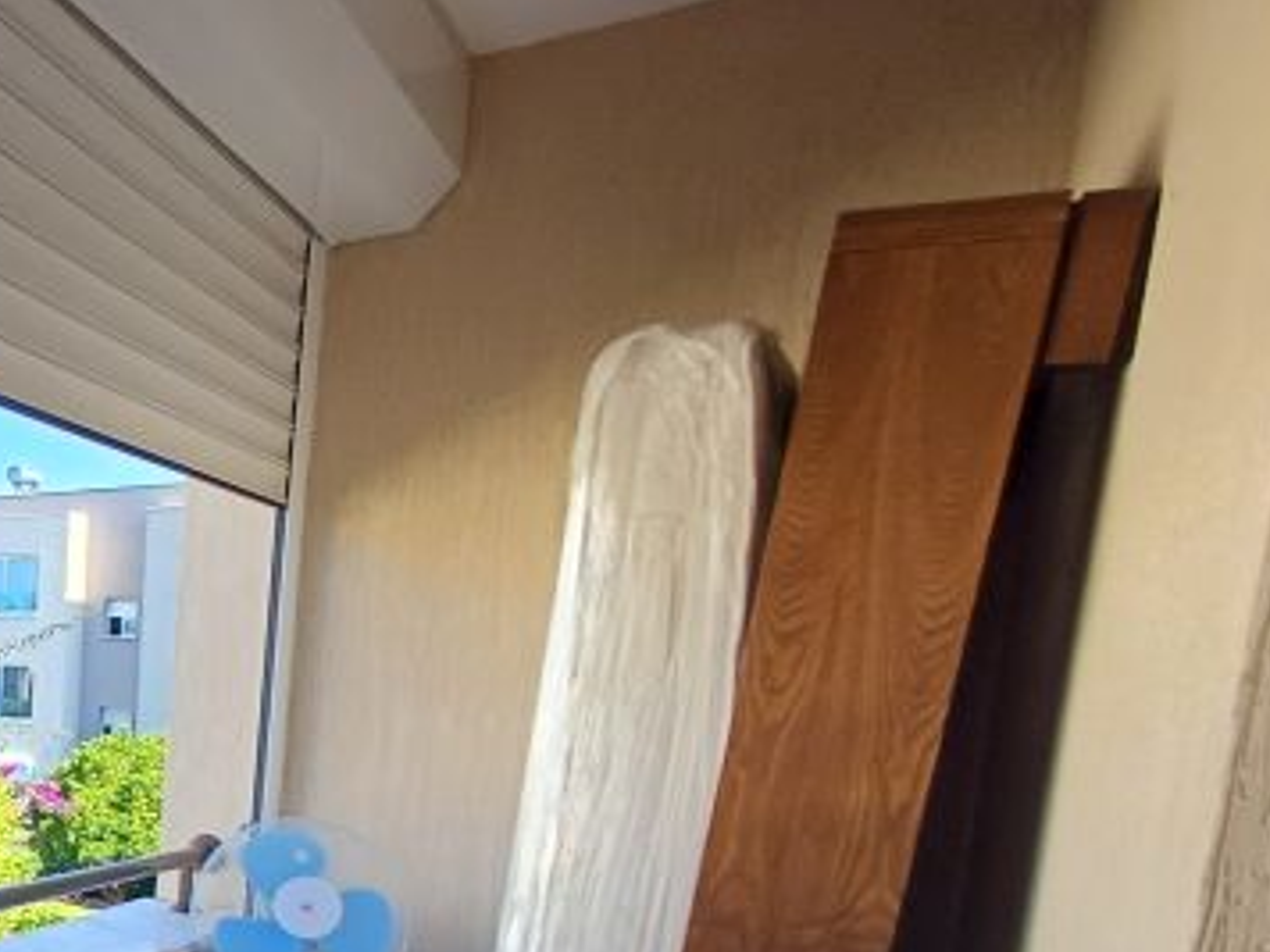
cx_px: -111
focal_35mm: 36
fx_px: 1321
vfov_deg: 36.7
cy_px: 891
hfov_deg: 41.5
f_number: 2.2
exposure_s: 1/275
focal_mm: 1.64
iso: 40
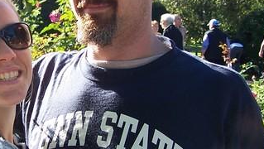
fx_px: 581
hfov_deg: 25.2
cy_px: 71
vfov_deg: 14.6
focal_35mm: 83
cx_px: 58
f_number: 2.8
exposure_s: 1/250
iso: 80
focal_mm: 6.3
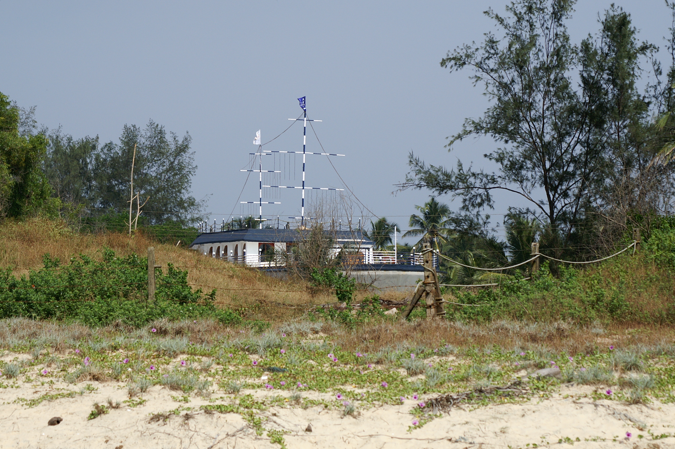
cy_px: 248
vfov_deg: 7.7
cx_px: 360
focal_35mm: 178
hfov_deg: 11.6
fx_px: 3334
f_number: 8
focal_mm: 100
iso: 200
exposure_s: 1/1000
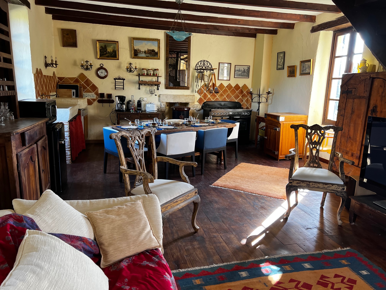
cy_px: 145
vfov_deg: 53.1
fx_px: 290
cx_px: 193
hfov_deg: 67.3
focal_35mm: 26
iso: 125
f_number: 1.5
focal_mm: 5.7
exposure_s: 1/105
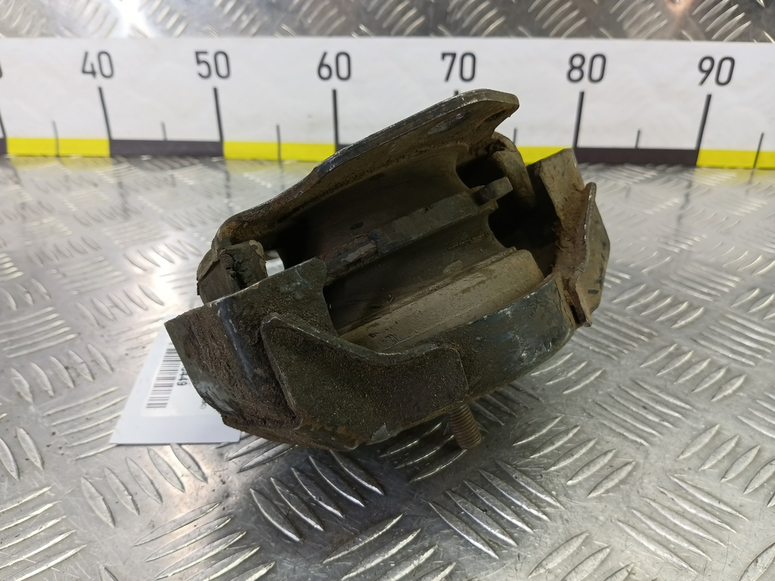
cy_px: 290
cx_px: 388
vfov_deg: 58.9
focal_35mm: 23
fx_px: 515
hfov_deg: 73.9
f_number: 1.6
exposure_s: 1/50
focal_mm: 4.11
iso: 163
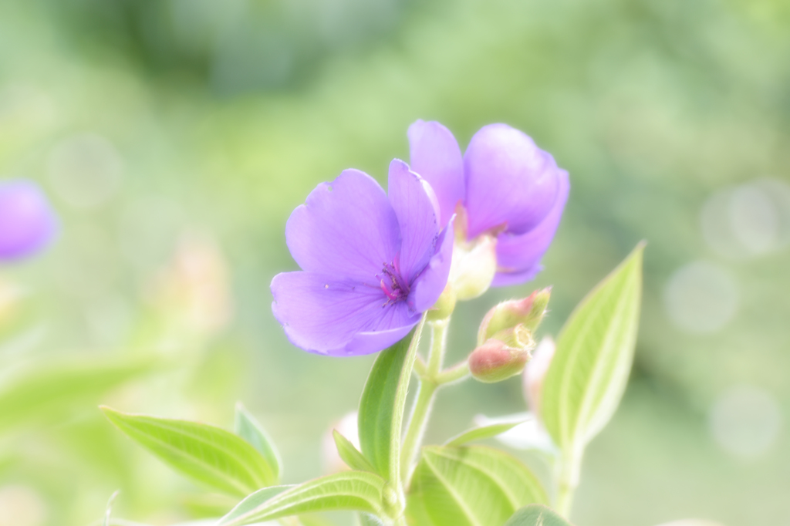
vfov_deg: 10.2
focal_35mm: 135
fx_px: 2961
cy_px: 263
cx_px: 395
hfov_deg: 15.2
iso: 100
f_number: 5.6
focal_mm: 90
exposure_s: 1/50
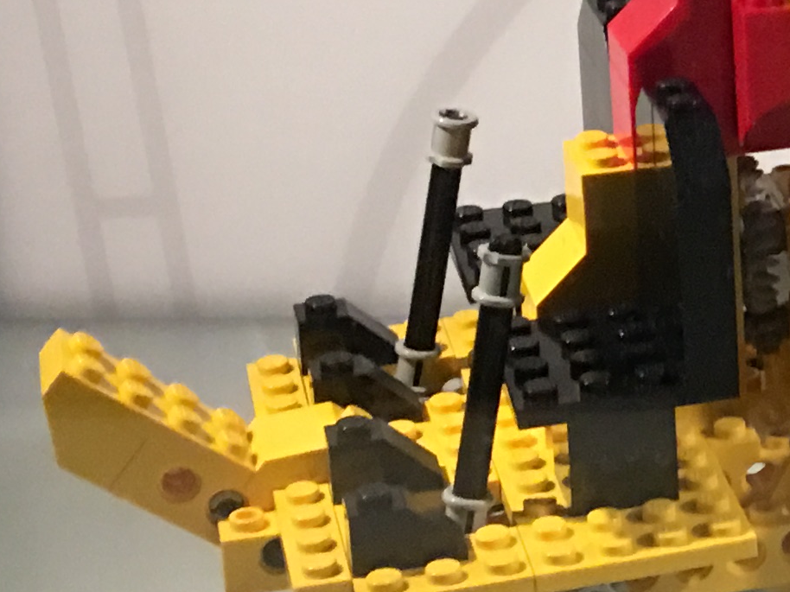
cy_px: 130
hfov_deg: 14.2
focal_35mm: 128
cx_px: 1260
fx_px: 2920
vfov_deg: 11.5
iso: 125
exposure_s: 1/17
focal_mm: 4.15
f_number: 2.2
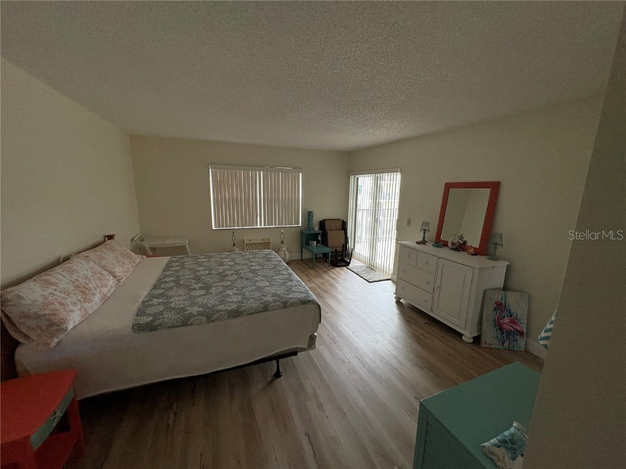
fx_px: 253
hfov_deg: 102.1
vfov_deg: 85.7
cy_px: 234
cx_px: 313
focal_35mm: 14
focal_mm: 2.22
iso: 400
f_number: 2.2
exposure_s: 1/120
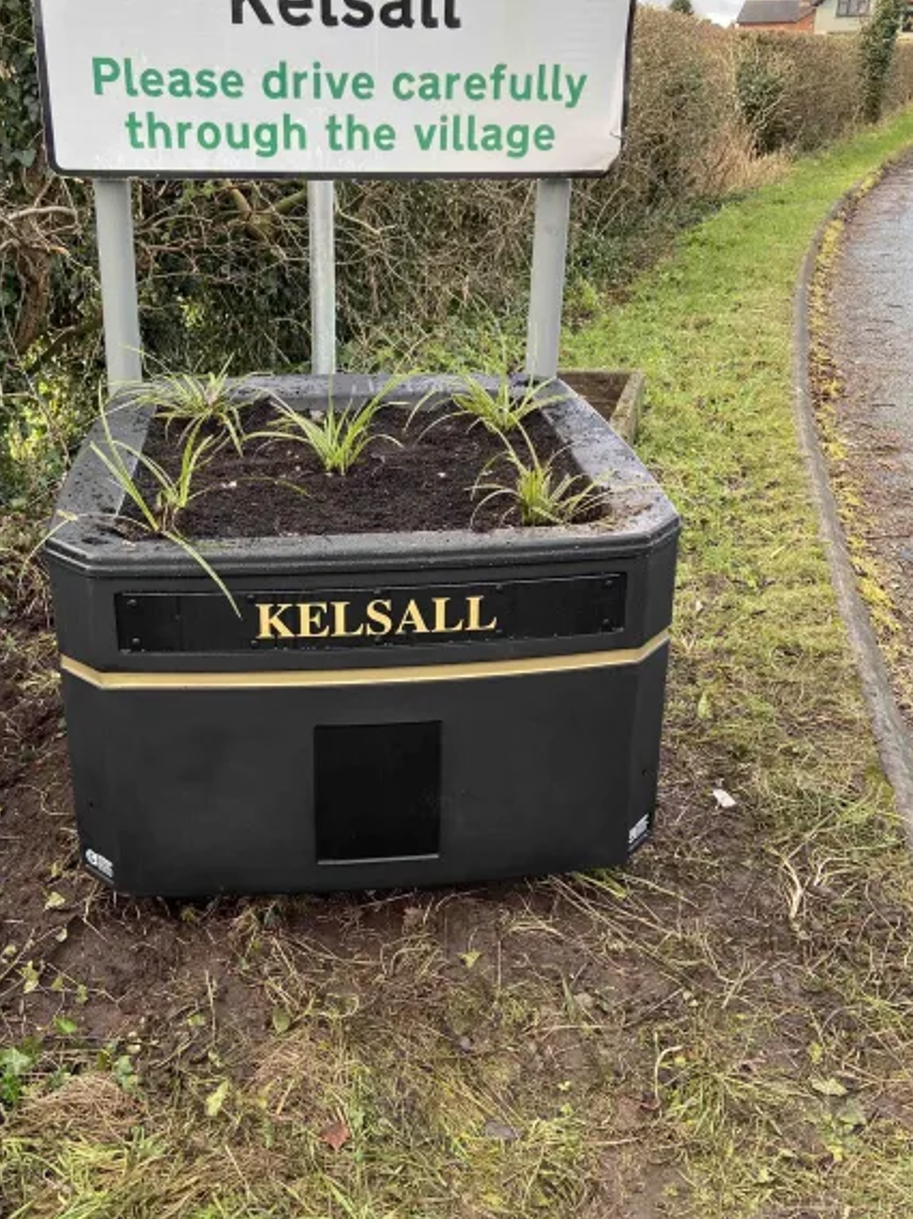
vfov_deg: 55.0
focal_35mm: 33
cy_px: 494
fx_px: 1161
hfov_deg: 42.8
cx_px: 397
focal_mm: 4.25
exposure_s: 1/122
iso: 40
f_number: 1.8
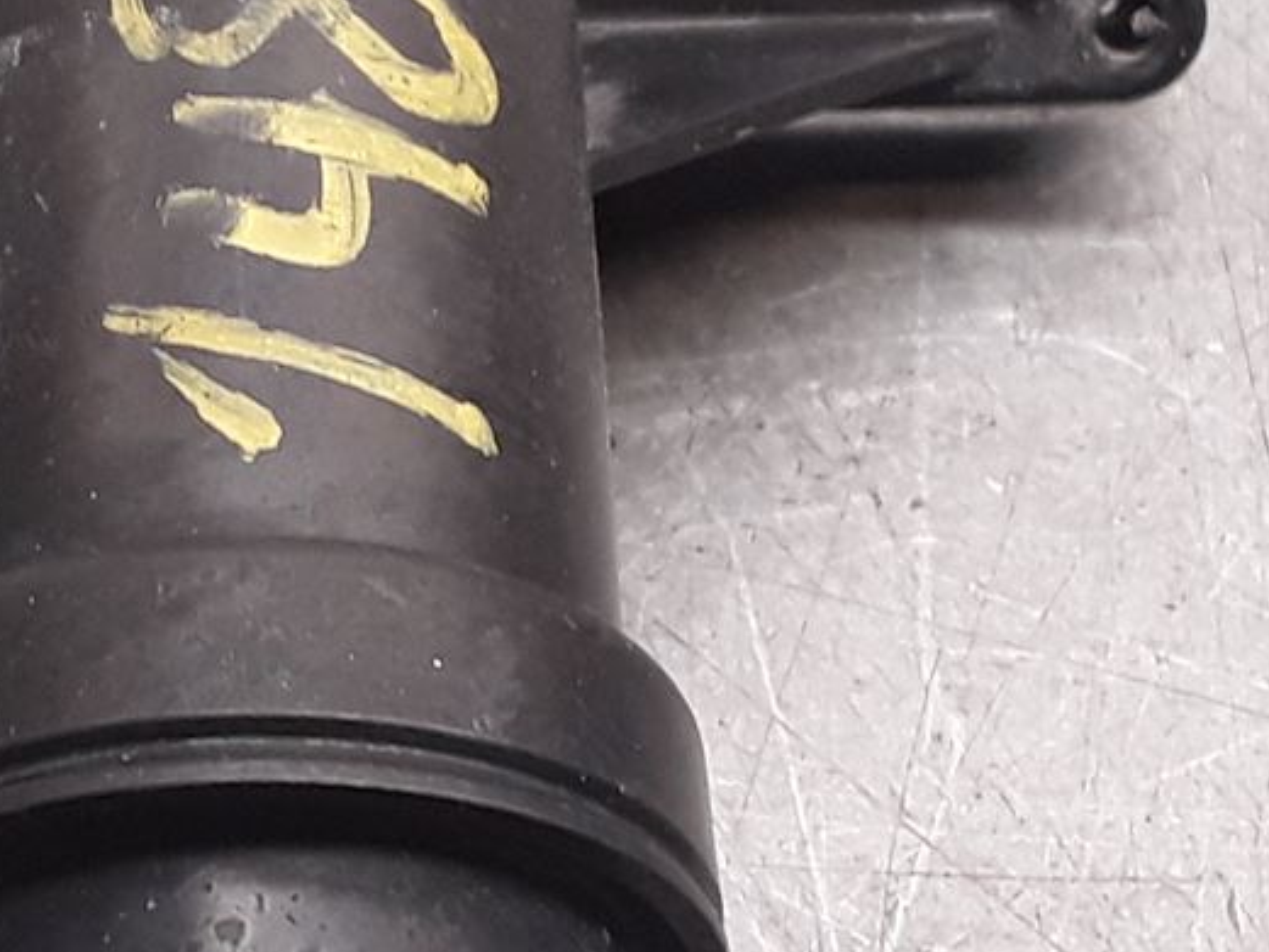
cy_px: 562
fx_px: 4033
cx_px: 217
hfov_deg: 17.7
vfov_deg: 13.5
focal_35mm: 110
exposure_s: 1/50
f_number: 1.9
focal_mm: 2.91
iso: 50
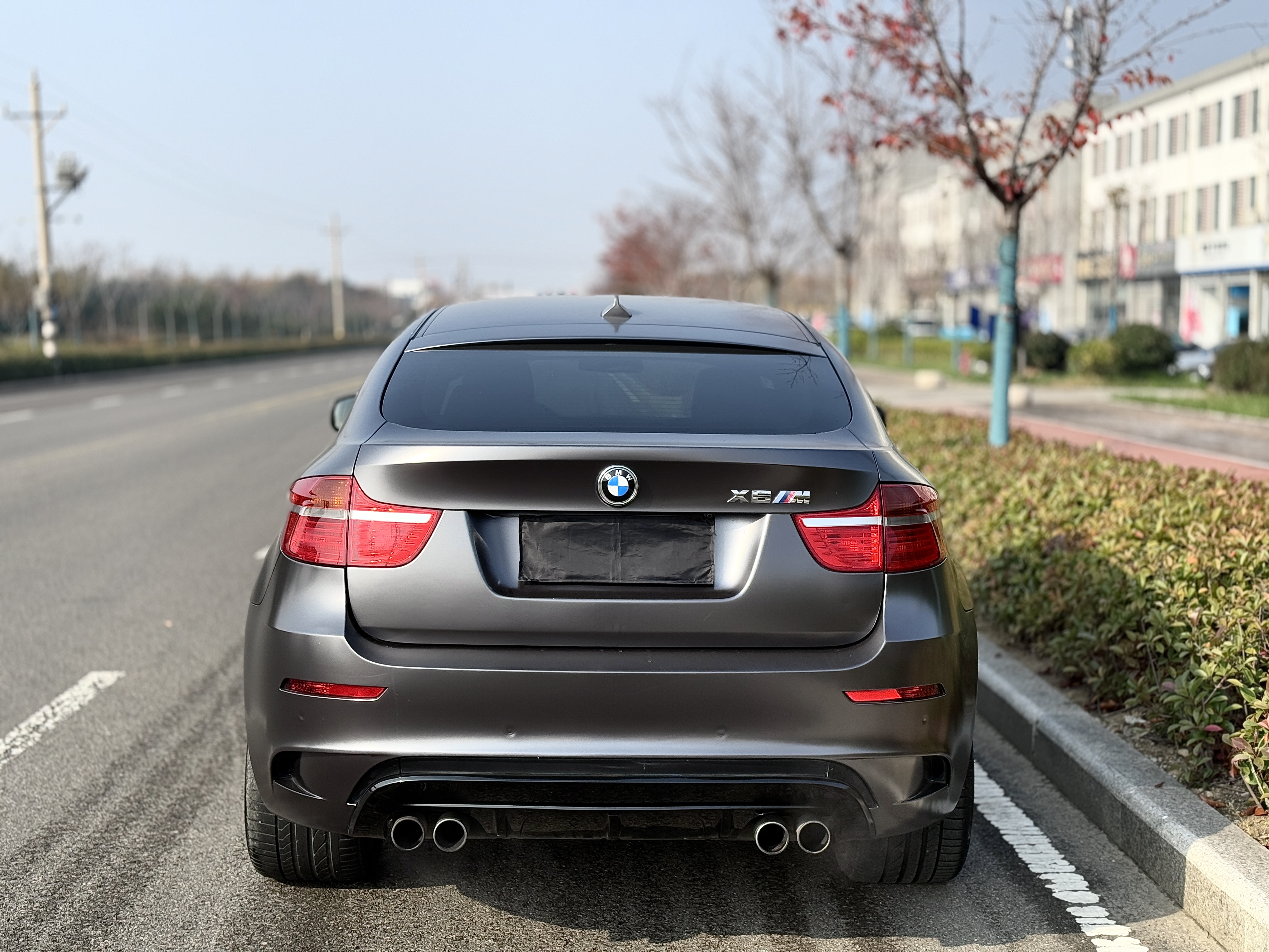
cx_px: 634
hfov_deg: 39.7
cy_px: 476
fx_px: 1760
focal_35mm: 48
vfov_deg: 30.3
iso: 64
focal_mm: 6.76
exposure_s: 1/2762
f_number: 1.78
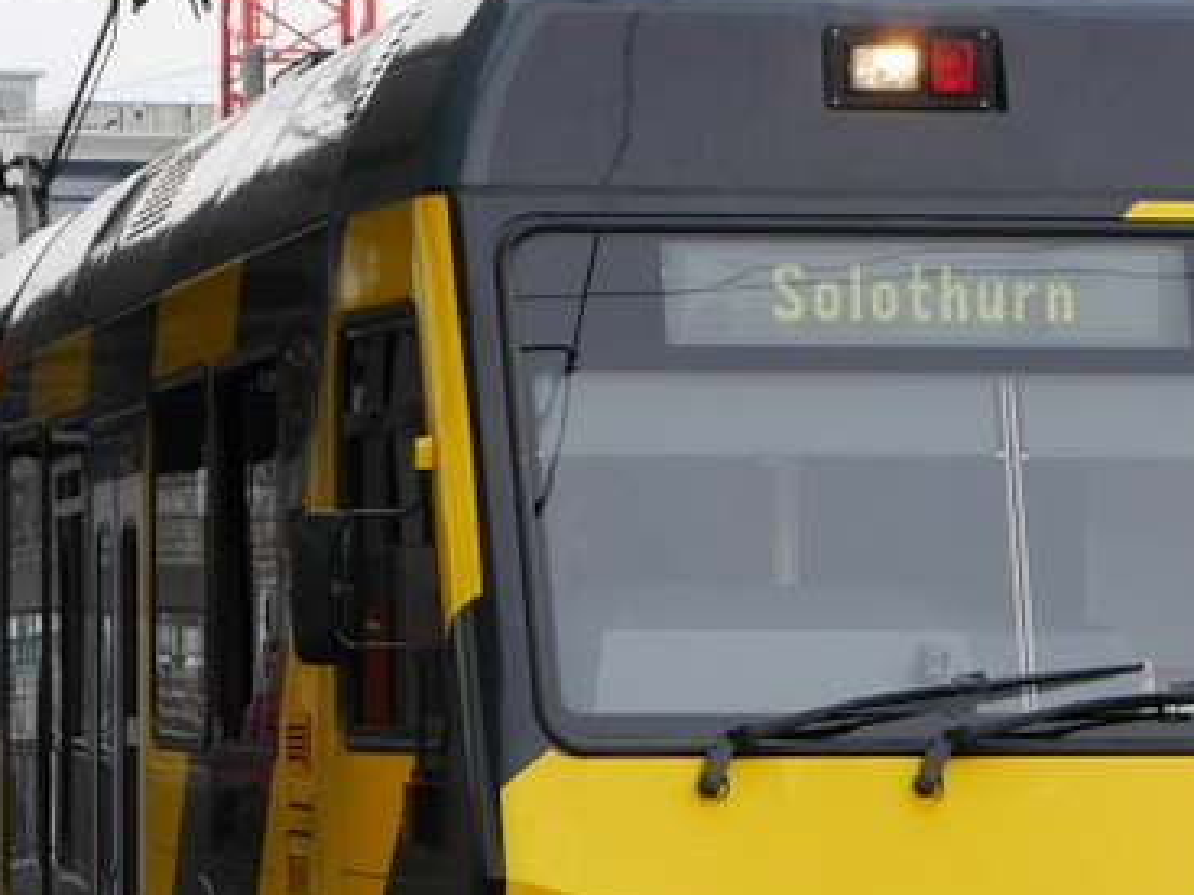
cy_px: 615
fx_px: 8037
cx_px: 788
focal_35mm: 233
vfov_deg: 6.4
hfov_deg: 8.5
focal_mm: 39
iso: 160
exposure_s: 1/200
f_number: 7.1
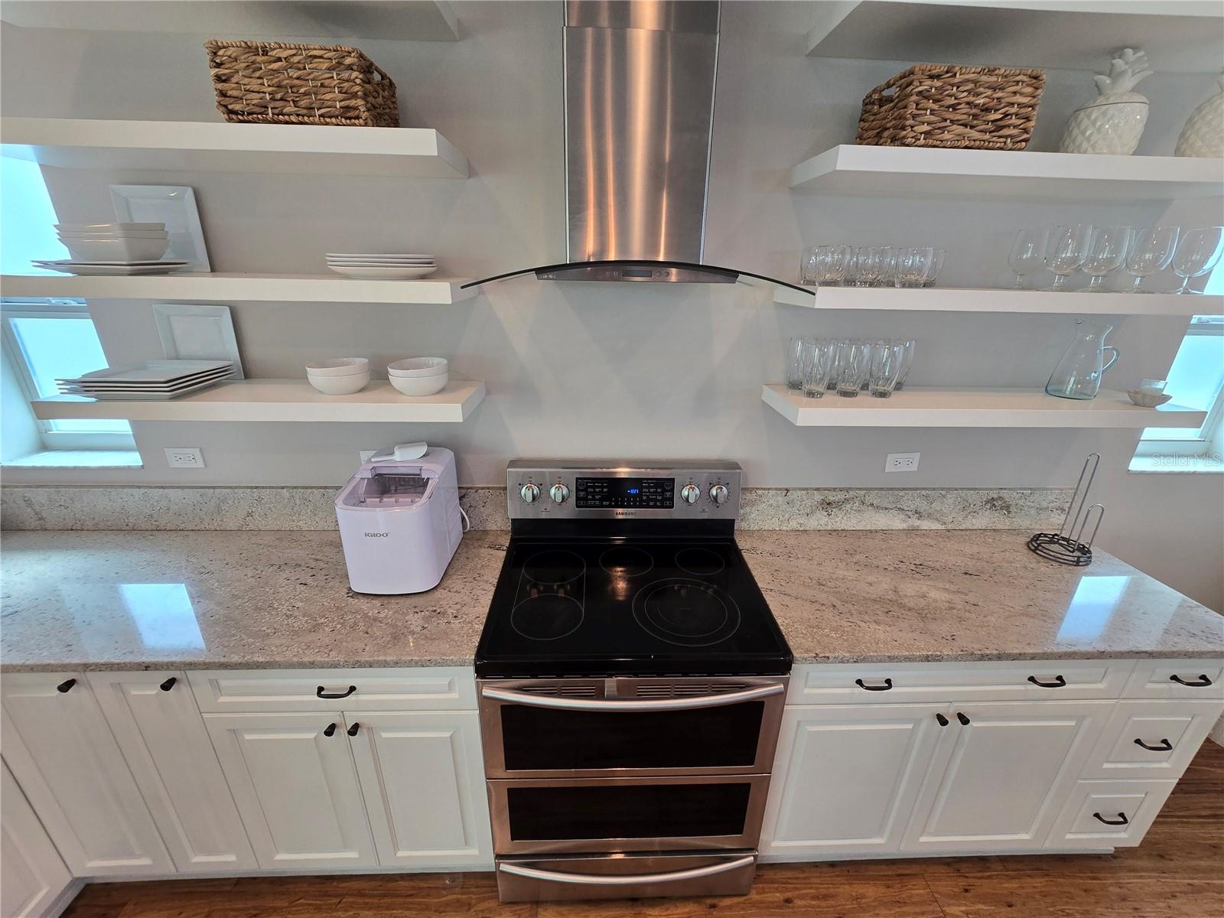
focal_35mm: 13
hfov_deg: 106.2
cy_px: 459
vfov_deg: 89.9
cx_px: 612
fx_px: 460
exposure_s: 1/60
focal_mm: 2.2
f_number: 2.2
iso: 125
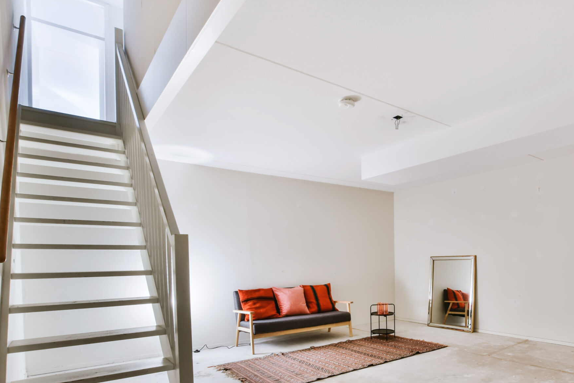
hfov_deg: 76.8
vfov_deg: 55.6
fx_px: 351
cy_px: 267
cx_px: 367
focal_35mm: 22
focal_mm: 10
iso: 100
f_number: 11
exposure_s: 8
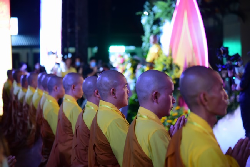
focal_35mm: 112
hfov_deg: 18.3
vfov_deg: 12.2
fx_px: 778
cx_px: 125
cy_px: 84
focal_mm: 112
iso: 2000
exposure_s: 1/20
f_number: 4
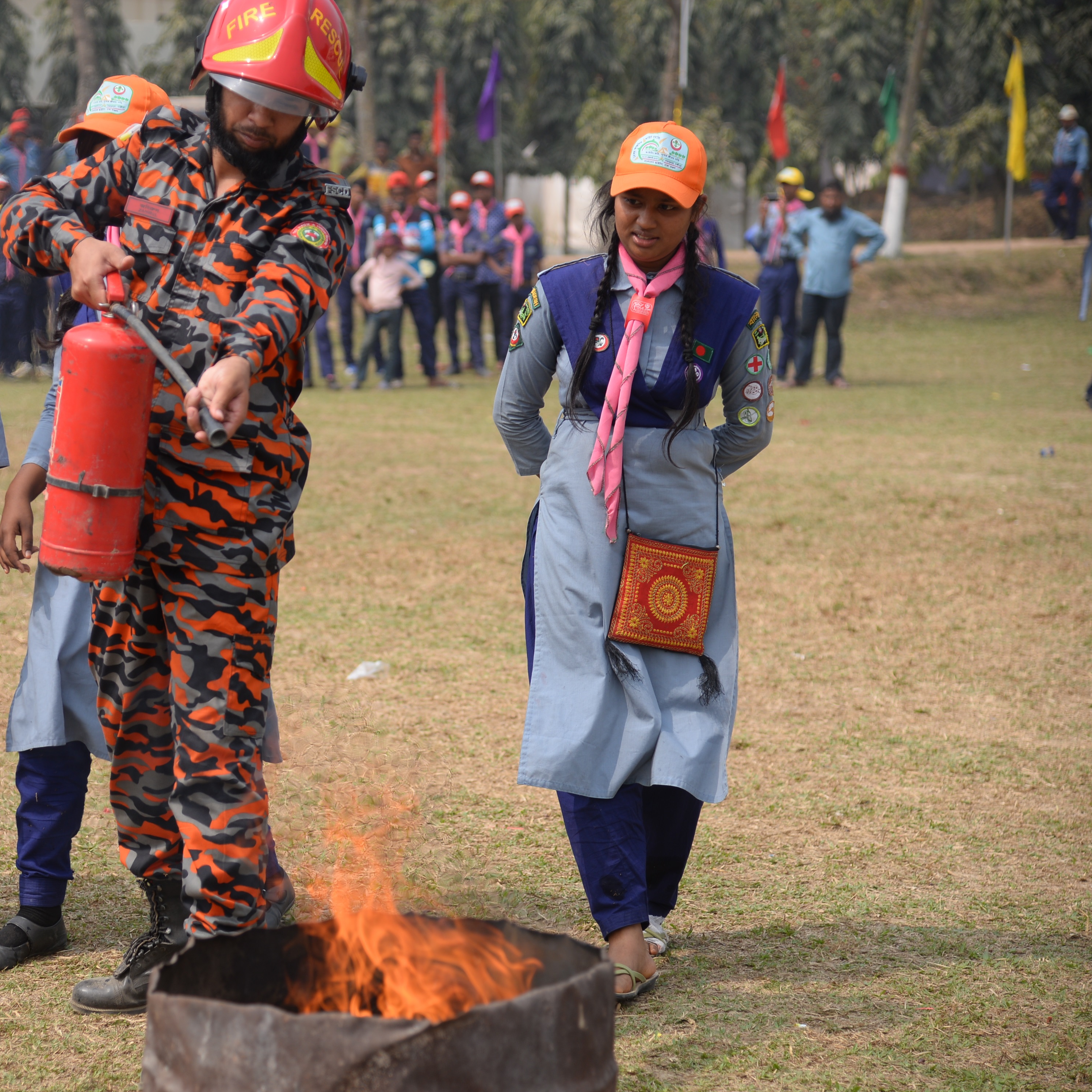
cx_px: 308
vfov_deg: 16.0
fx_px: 3890
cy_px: 545
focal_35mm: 109
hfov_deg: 15.9
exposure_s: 1/800
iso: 125
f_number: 4
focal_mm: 85
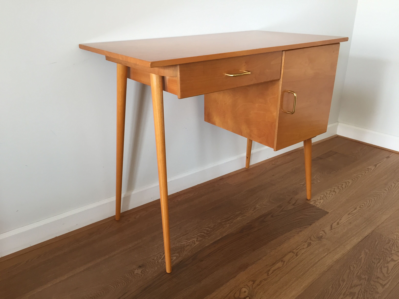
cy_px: 150
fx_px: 334
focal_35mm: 29
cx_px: 200
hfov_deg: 61.7
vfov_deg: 48.2
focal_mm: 4.15
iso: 80
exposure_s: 1/33
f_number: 2.2
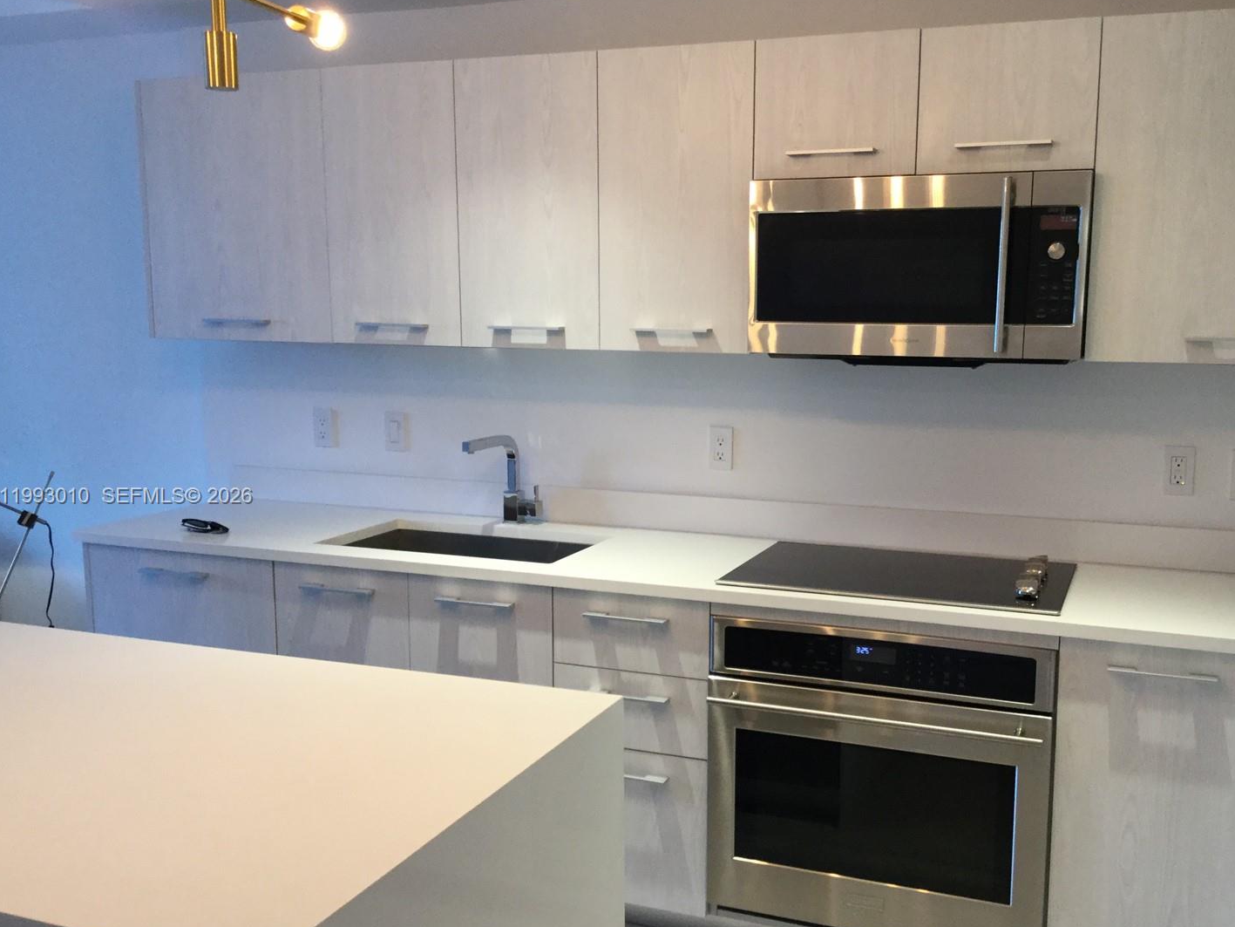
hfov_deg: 52.5
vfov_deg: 40.7
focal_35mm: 35
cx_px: 678
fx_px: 1249
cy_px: 497
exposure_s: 1/30
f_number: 2.4
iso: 64
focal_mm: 3.3
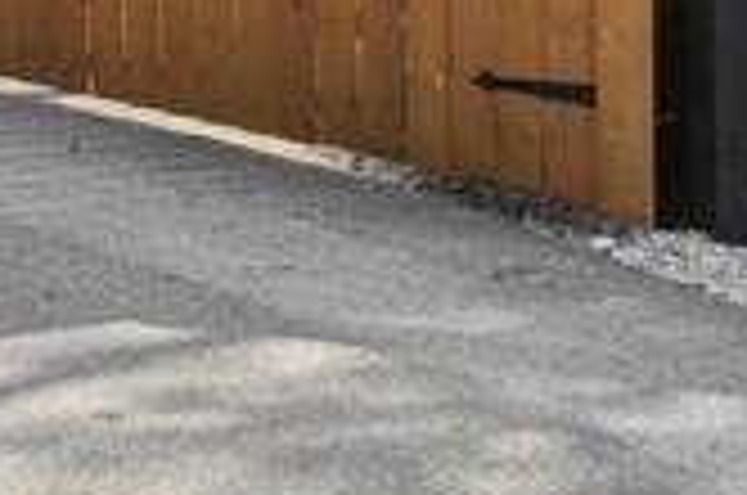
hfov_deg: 13.4
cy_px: -558
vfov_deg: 8.4
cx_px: 158
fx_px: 3174
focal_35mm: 153
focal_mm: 23.5
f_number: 8
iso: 400
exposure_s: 1/400
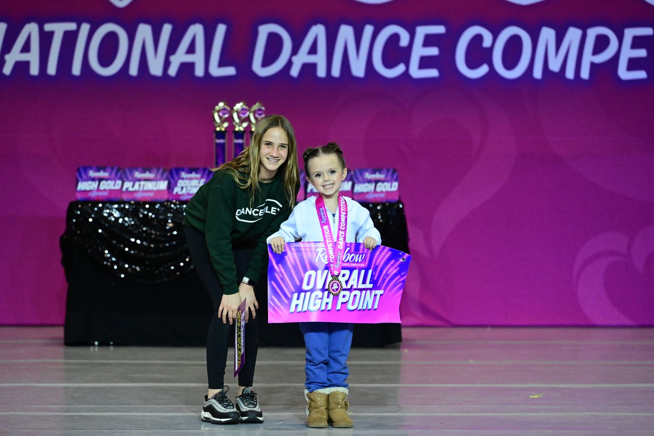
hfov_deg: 11.1
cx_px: 327
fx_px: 3361
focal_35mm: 185
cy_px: 218
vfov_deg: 7.4
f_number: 4
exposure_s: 1/800
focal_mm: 185
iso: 6400
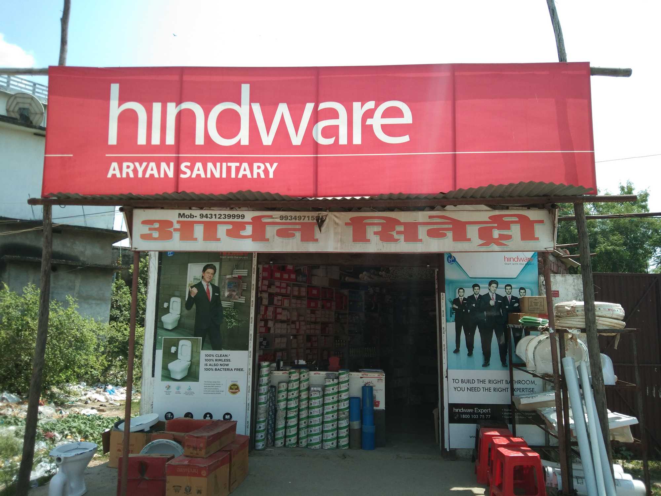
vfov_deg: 45.4
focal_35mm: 31
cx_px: 330
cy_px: 248
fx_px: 592
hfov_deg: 58.4
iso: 50
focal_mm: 3.69
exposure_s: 1/643
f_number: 2.2
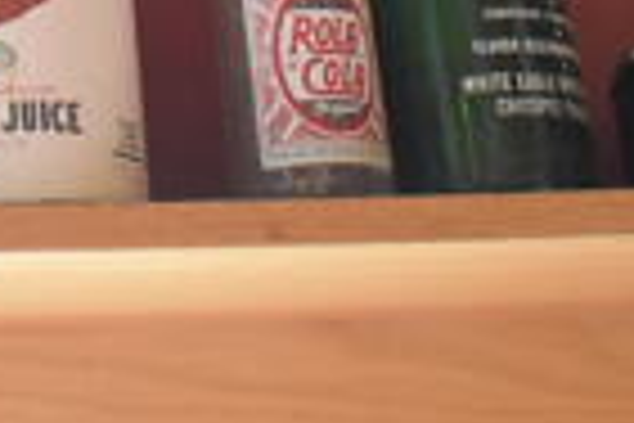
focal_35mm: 117
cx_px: -279
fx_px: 2060
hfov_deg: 16.2
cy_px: -382
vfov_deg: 10.8
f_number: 3.5
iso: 2500
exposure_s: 1/30
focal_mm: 18
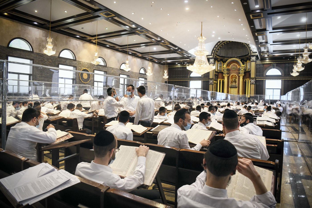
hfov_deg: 73.8
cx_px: 156
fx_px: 208
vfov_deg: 53.1
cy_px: 104
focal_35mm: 24
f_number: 3.5
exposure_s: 1/400
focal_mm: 24
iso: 2000
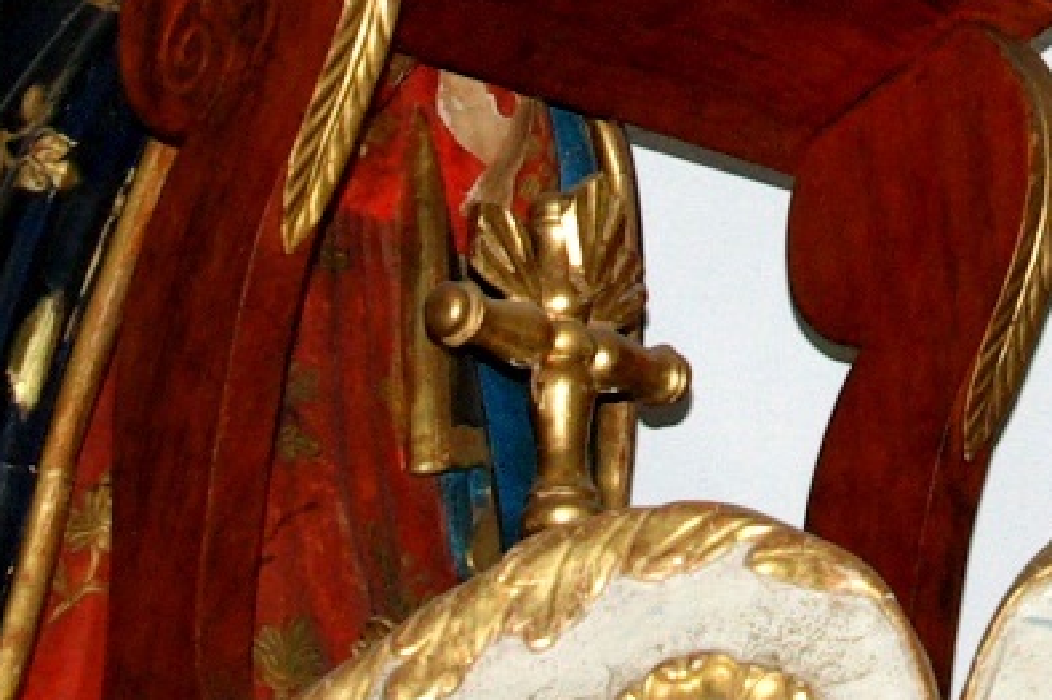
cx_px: 964
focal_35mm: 243
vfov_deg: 5.6
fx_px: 7104
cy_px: -361
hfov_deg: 8.4
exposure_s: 1/45
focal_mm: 35
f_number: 8
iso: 800
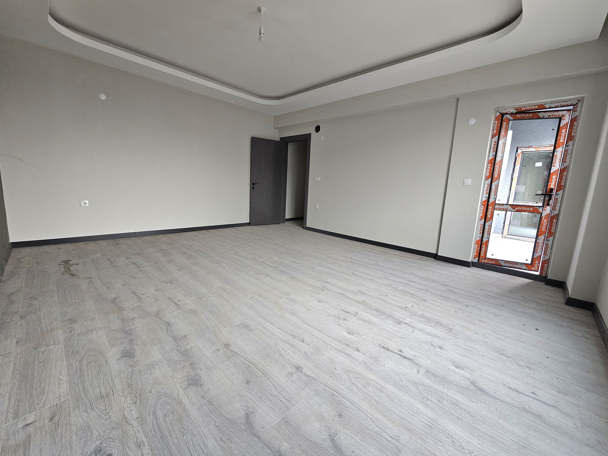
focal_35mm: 13
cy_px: 228
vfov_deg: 89.9
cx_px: 304
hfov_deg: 106.2
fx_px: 228
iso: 100
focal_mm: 2.2
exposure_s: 1/60.2
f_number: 2.2
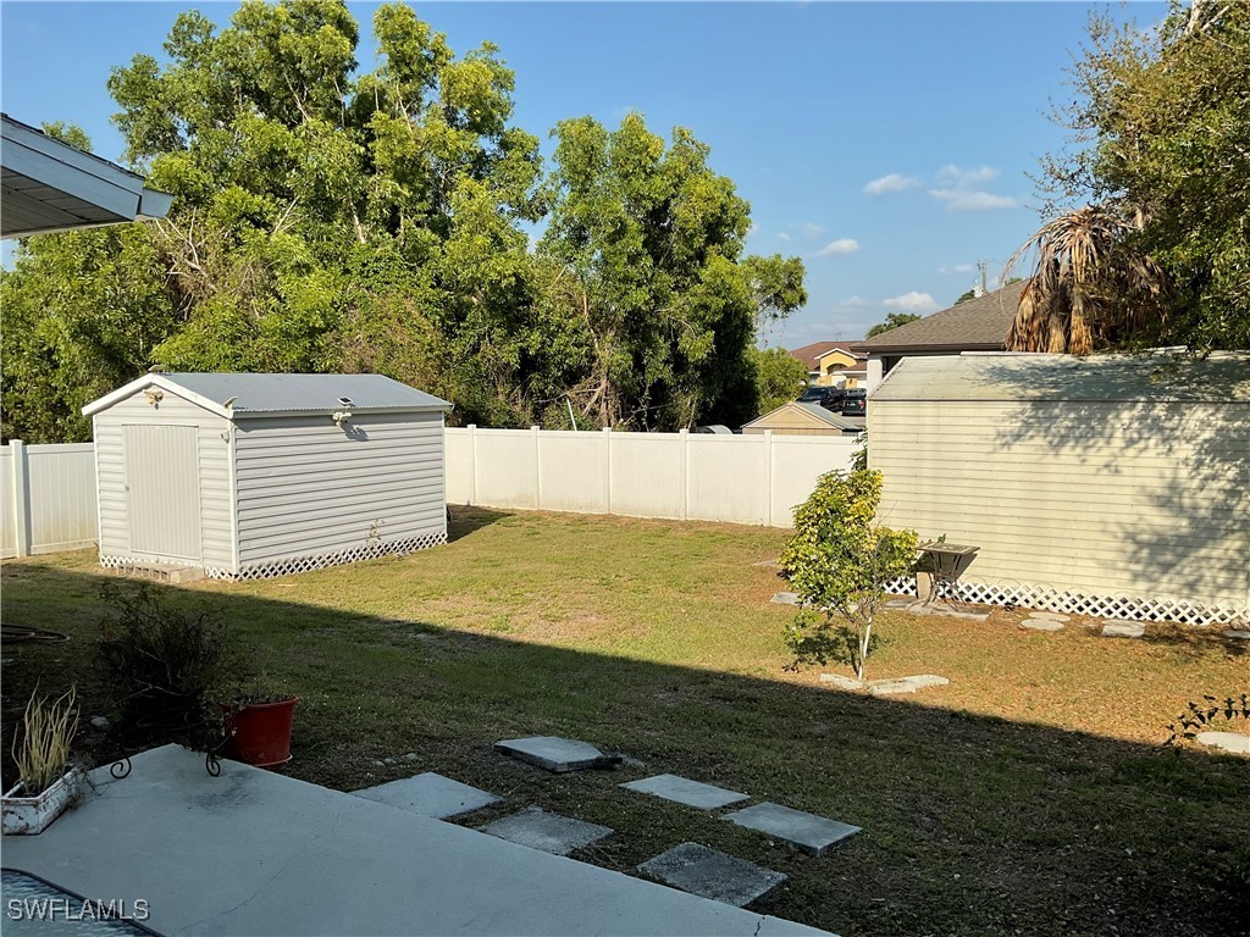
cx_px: 625
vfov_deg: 48.2
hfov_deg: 61.7
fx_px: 1047
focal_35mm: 29
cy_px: 468
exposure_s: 1/2427
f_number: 1.8
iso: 16
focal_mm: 3
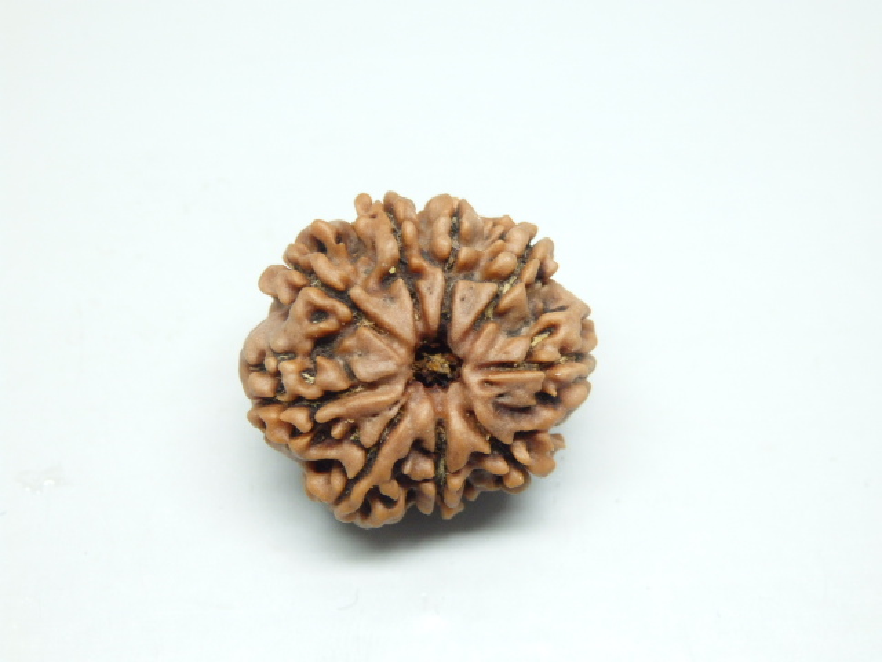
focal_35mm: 66
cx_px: 441
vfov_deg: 22.3
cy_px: 331
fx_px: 1682
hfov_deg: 29.4
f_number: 4.4
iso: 500
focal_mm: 11.9
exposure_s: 1/100
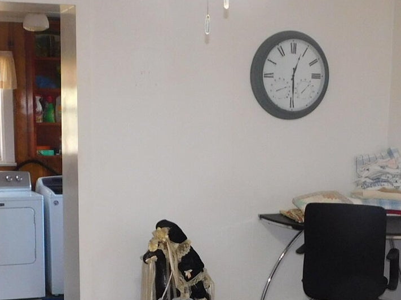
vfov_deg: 20.8
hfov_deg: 28.1
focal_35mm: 69
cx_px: 173
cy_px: 279
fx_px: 799
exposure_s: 1/30
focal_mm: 4
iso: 200
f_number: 3
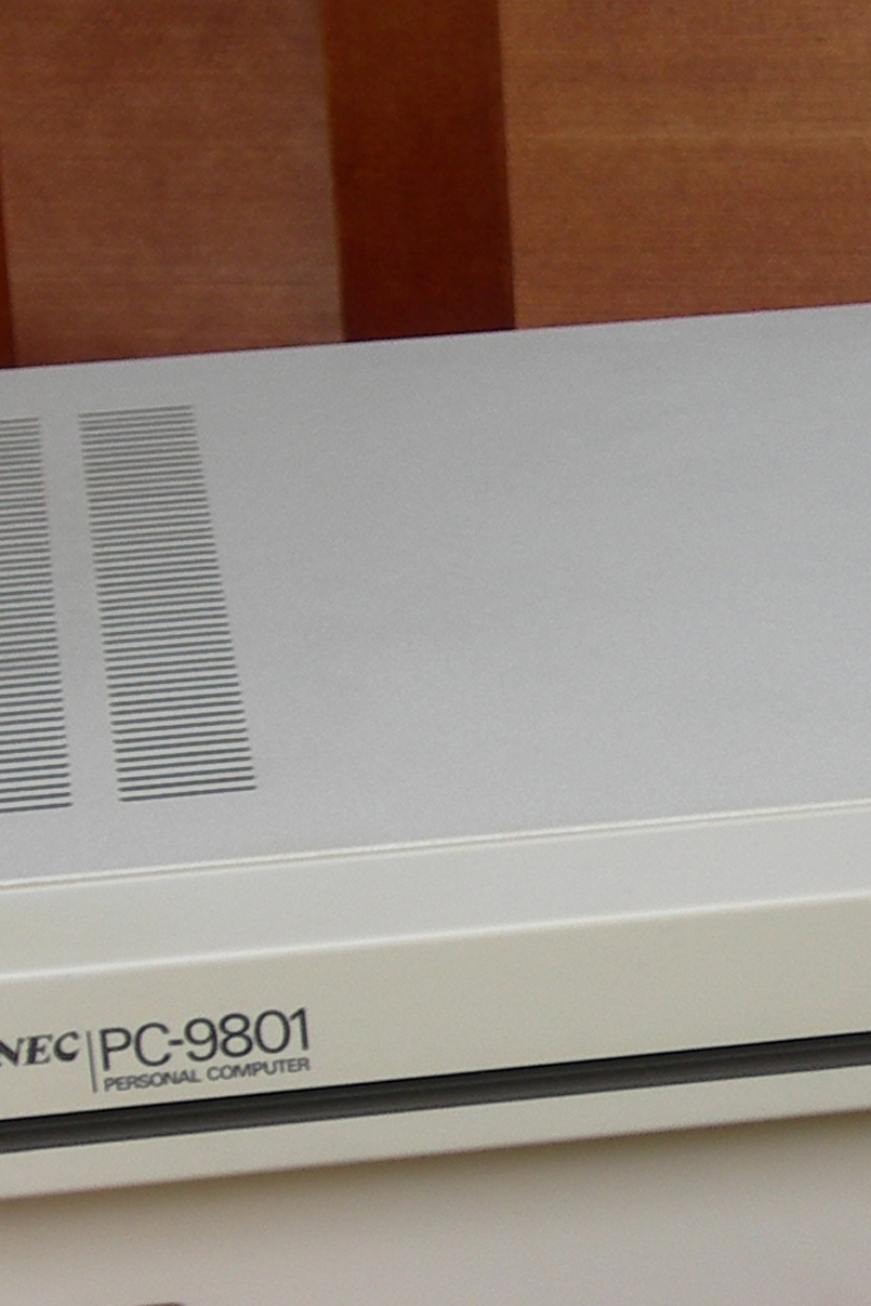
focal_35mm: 135
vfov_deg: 15.1
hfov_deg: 9.7
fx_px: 4898
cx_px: 1479
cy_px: 998
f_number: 3.2
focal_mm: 10.6
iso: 50
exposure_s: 1/155
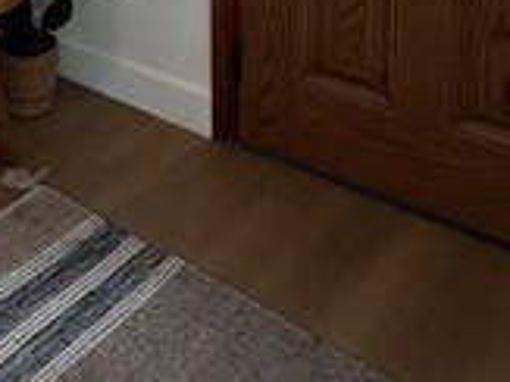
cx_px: 59
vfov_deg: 22.4
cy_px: -219
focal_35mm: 51
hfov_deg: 35.5
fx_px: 751
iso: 64
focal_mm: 1.57
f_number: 1.8
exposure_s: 1/120
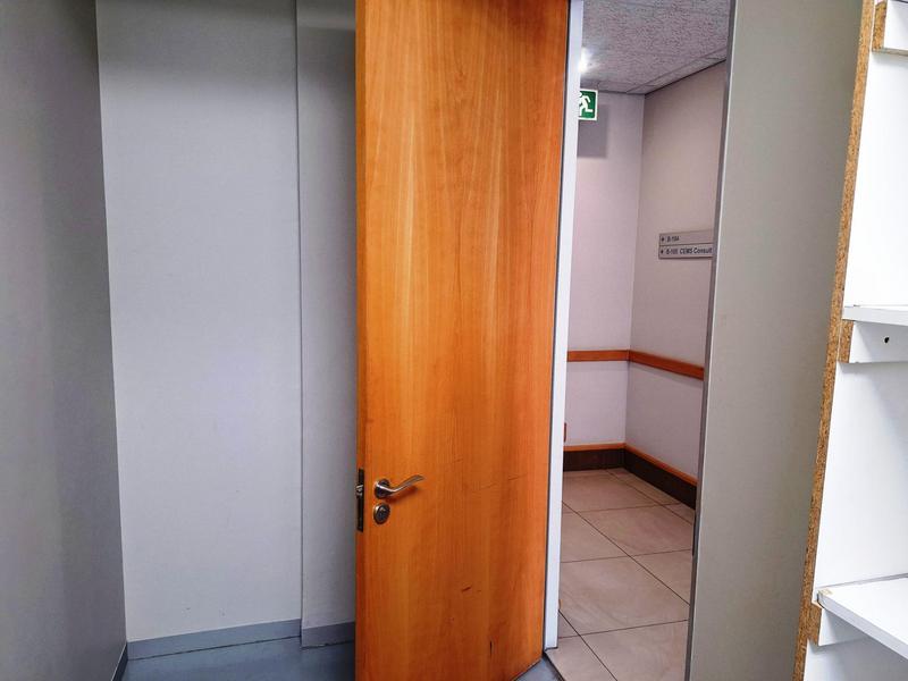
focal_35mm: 23
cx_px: 454
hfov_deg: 73.9
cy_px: 340
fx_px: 603
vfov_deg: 58.9
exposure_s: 1/50
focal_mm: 5.54
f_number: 1.8
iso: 160
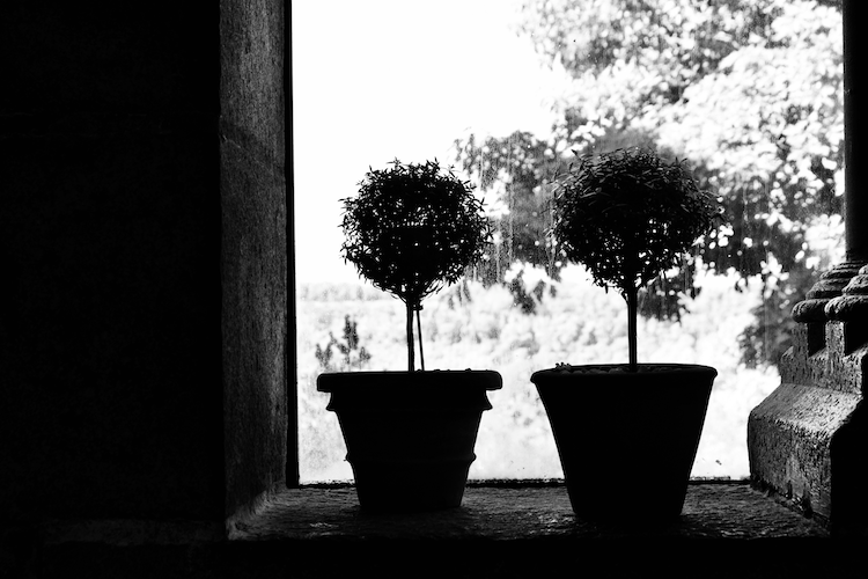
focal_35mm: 75
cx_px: 434
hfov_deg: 27.0
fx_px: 1808
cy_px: 290
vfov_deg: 18.2
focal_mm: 50
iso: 500
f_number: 10
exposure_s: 1/125
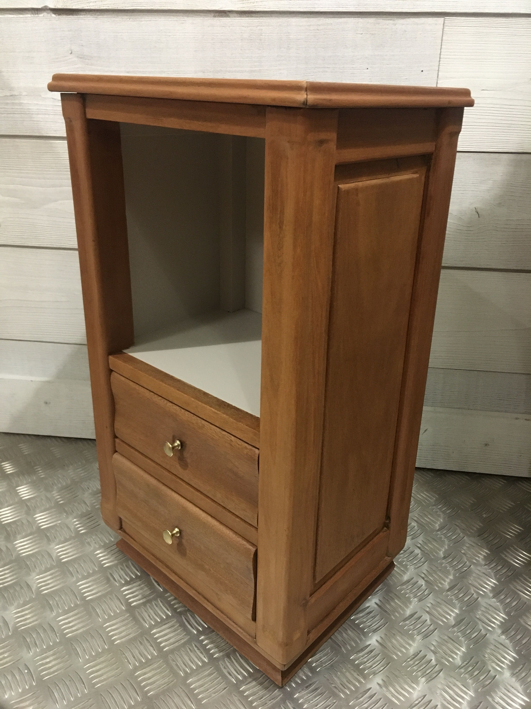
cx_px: 266
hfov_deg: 48.2
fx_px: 593
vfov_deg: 61.7
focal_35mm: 29
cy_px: 354
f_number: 2.2
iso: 250
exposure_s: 1/17
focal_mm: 4.15
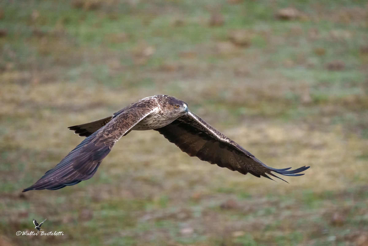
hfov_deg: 3.4
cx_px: 184
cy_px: 123
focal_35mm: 600
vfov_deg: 2.3
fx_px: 6133
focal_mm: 600
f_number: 6.3
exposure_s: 1/2500
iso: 5000
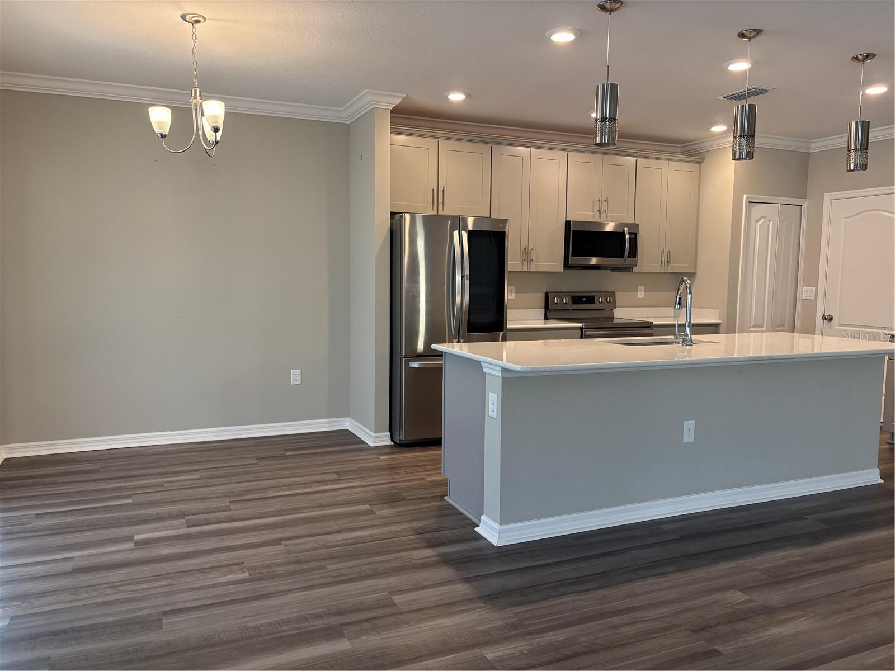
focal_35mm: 26
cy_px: 336
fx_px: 672
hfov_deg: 67.3
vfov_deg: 53.1
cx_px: 448
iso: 200
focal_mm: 5.96
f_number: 1.6
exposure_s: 1/120
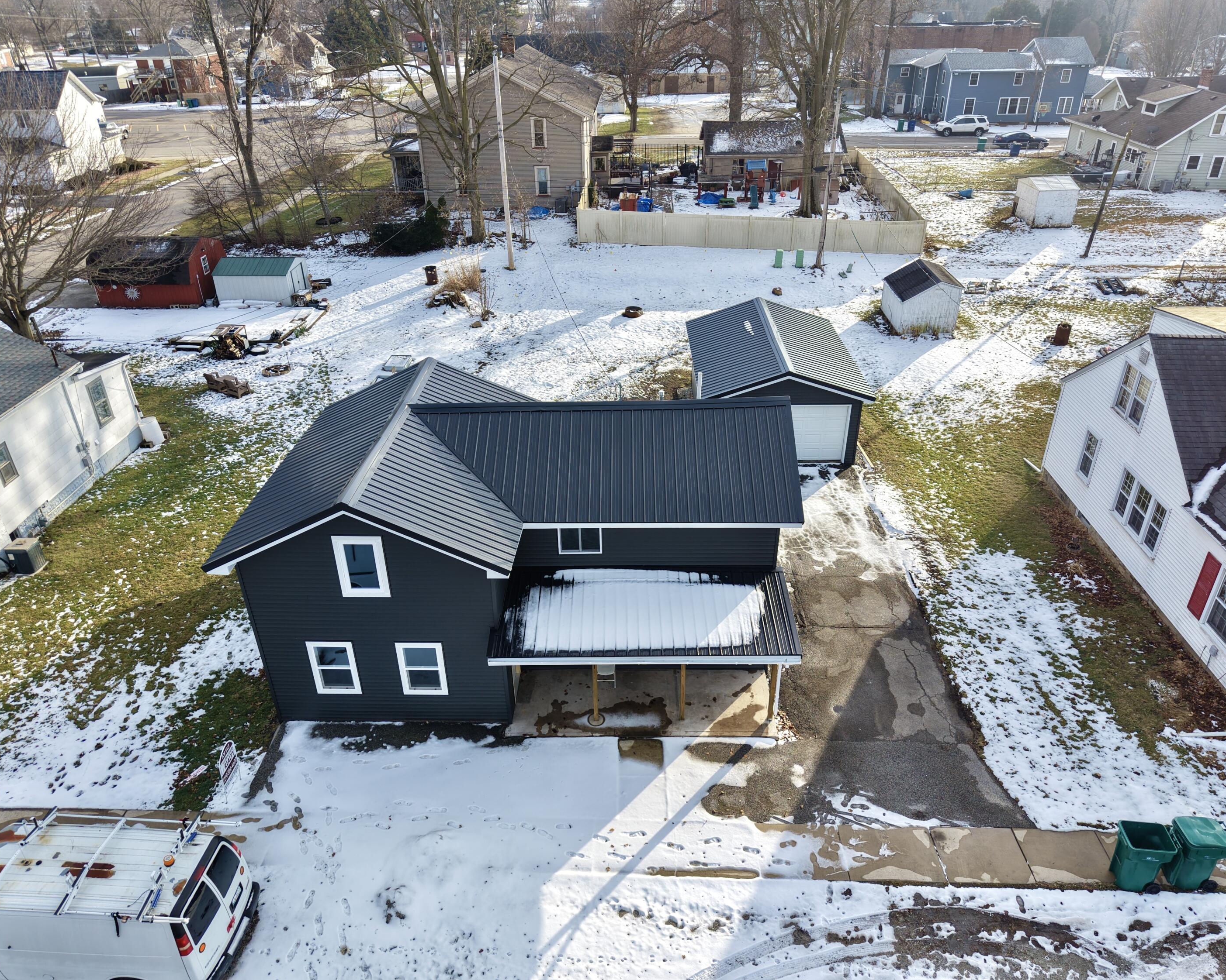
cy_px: 489
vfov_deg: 58.8
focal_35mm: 24
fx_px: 871
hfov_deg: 70.3
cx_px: 614
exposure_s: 1/3000
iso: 260
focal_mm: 8.67
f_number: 1.8
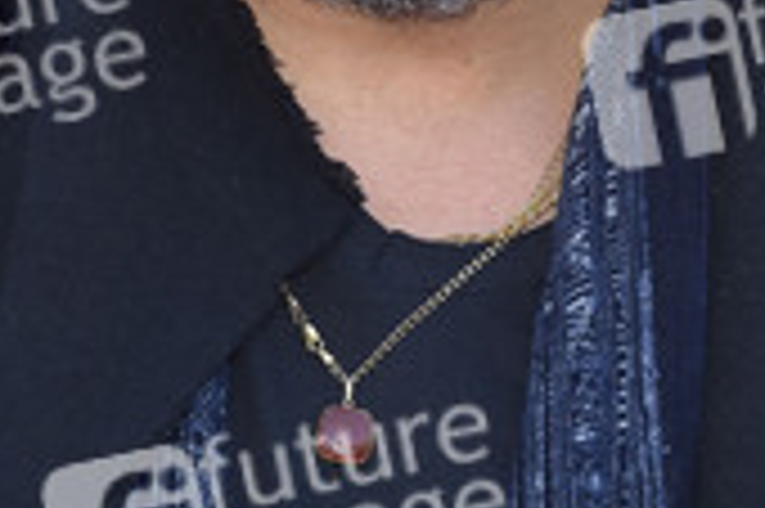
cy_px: -162
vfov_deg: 3.4
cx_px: 407
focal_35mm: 401
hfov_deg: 5.1
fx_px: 8513
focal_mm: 170
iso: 320
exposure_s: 1/250
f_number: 6.3
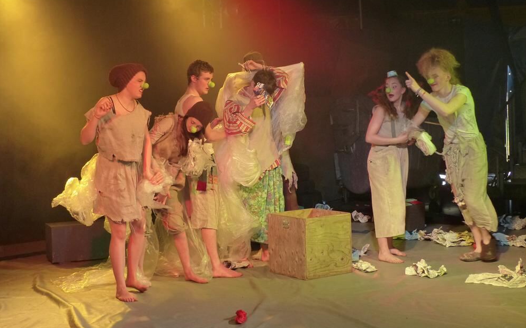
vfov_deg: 20.6
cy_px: 132
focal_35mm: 63
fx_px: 903
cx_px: 264
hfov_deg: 32.5
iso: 400
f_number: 2.8
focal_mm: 10.5
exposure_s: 1/125
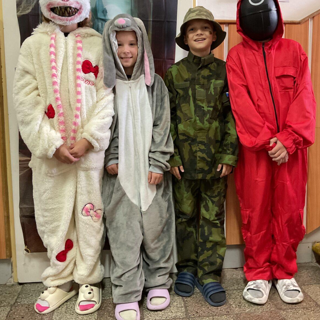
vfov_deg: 47.1
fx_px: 366
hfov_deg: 47.2
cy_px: 142
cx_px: 161
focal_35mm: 35
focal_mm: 3
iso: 250
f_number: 1.8
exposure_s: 1/50
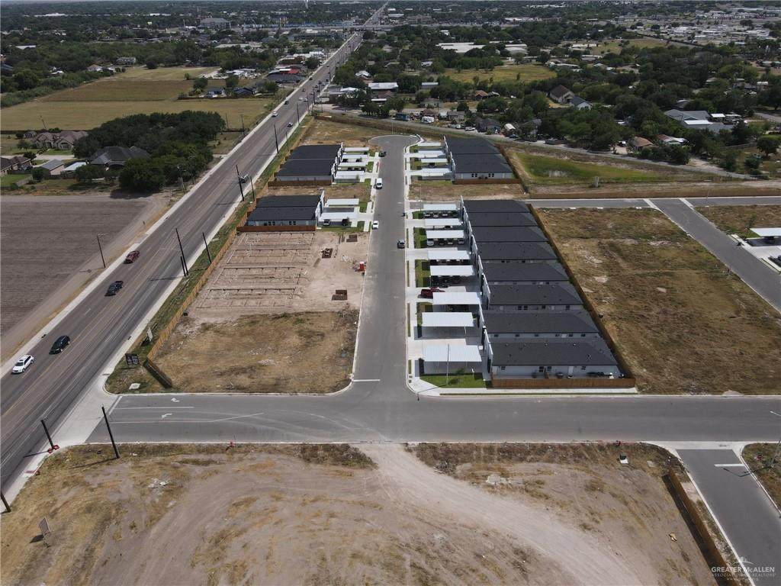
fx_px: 541
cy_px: 293
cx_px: 390
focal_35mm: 24
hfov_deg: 71.6
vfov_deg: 56.8
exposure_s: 1/1250
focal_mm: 4.5
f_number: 2.8
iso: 110
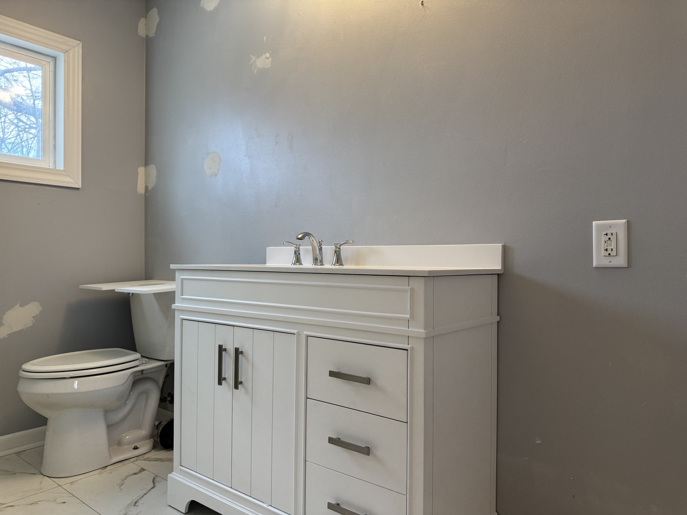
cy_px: 258
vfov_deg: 56.8
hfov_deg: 71.6
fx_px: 476
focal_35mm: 24
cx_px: 344
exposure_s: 1/120
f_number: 1.78
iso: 200
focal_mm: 6.76
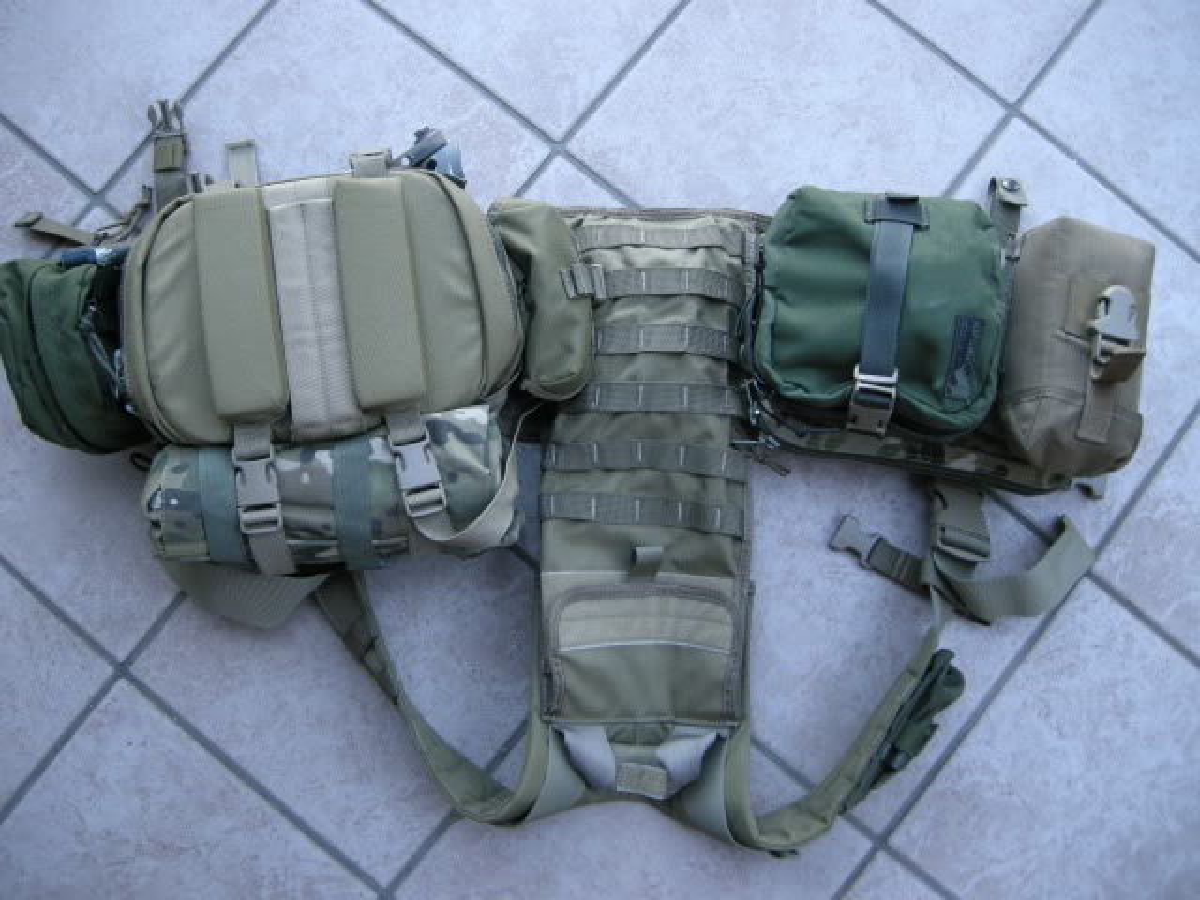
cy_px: 450
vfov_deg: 40.7
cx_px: 600
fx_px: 1213
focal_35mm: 35
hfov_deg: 52.6
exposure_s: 1/49.7
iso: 125
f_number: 2.7
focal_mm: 7.5
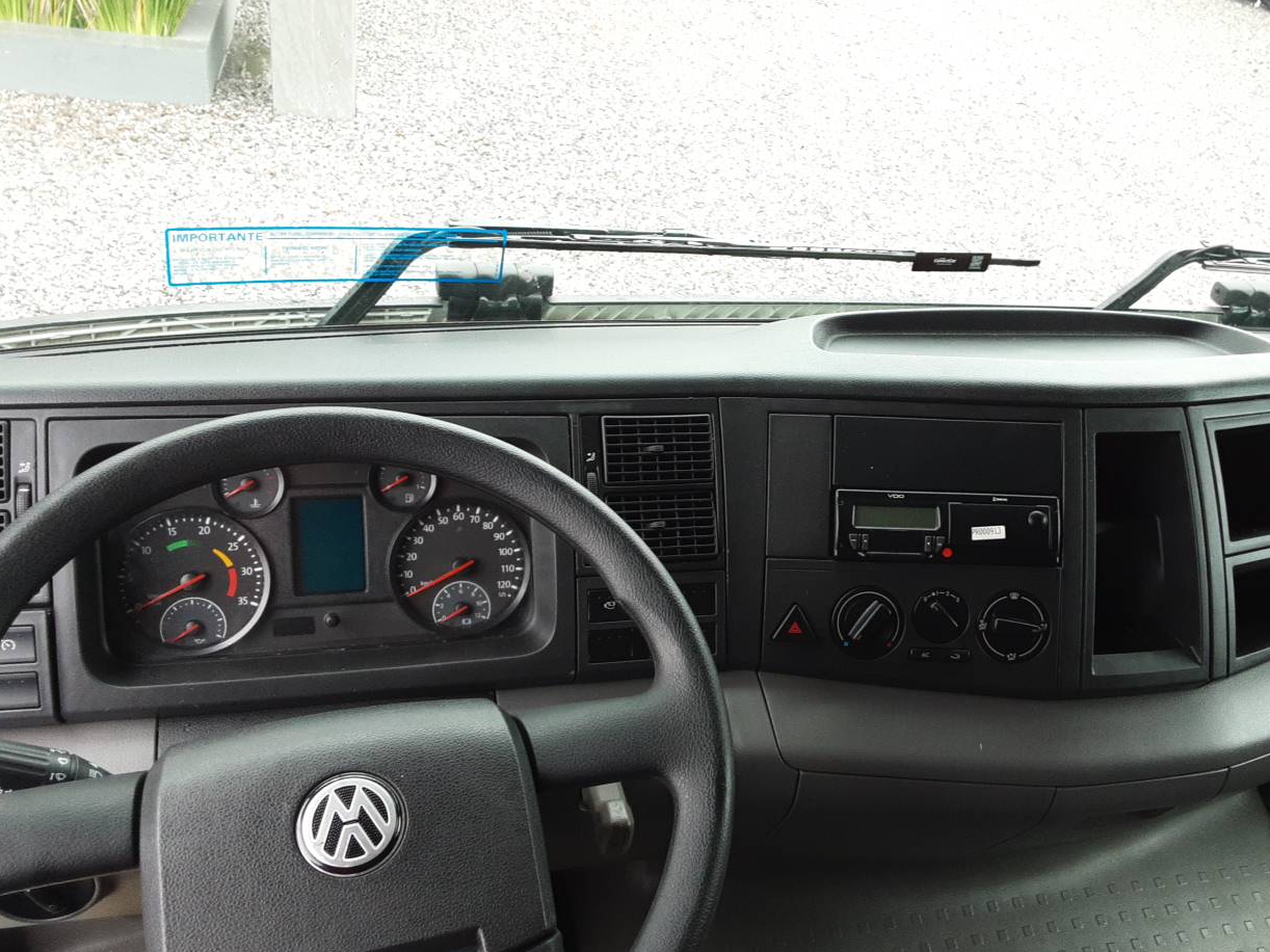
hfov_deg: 55.2
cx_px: 724
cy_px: 543
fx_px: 1210
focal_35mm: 33
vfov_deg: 42.8
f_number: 1.9
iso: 119
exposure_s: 1/40
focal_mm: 2.9
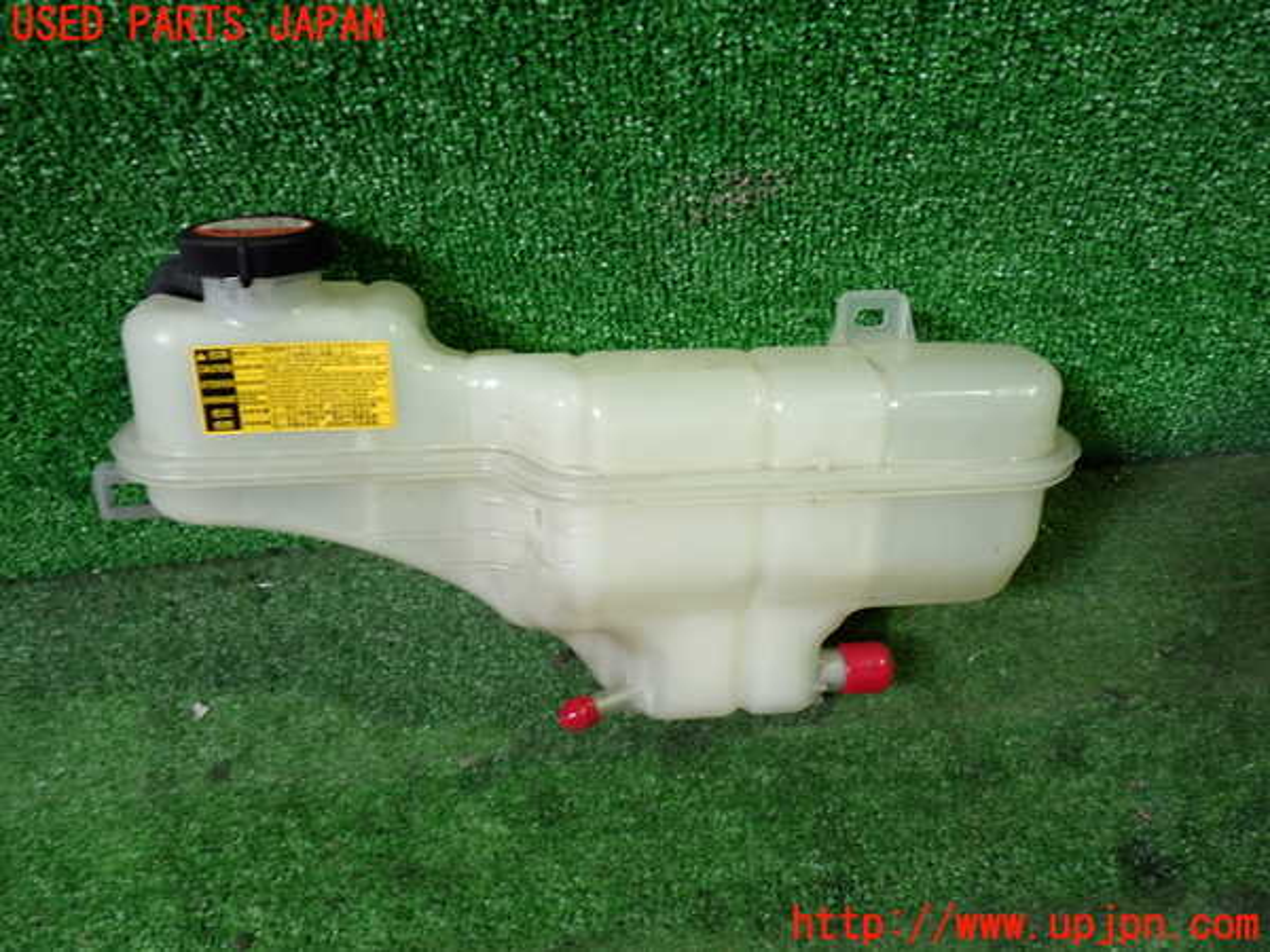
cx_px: 635
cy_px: 476
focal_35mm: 30
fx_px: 1101
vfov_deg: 46.8
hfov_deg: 60.0
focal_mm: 5.4
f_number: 2.3
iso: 200
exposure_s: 1/30
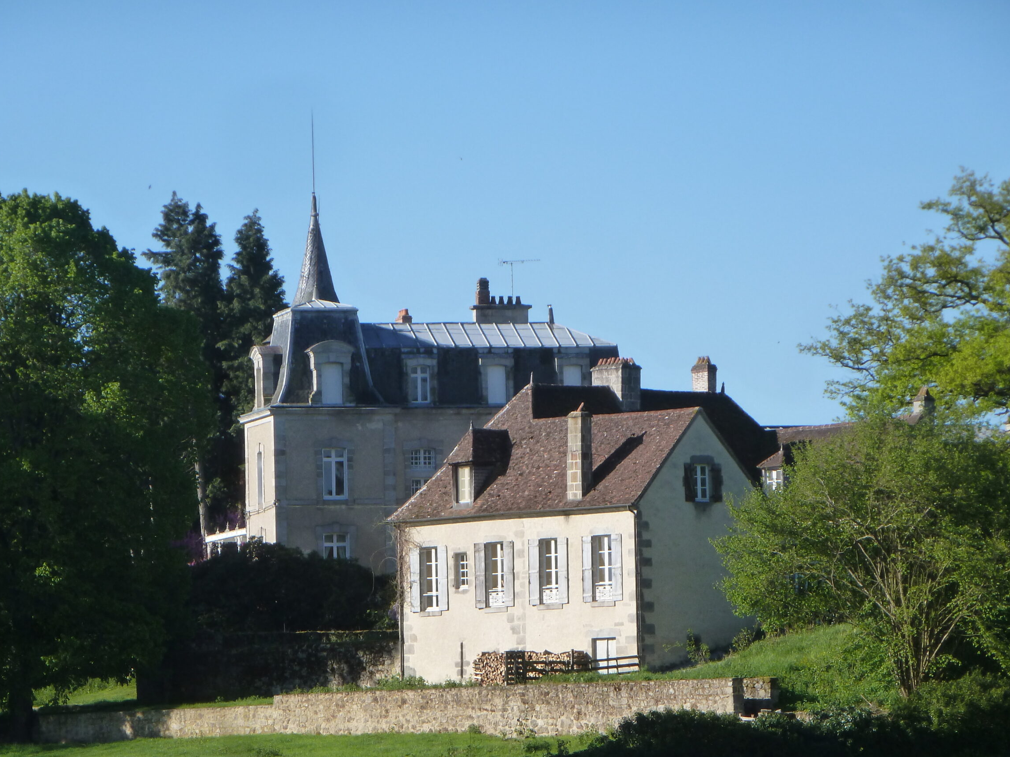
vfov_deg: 7.3
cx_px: 477
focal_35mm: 204
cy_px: 406
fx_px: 5952
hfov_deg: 9.7
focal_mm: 32.6
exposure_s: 1/320
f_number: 5.4
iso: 160
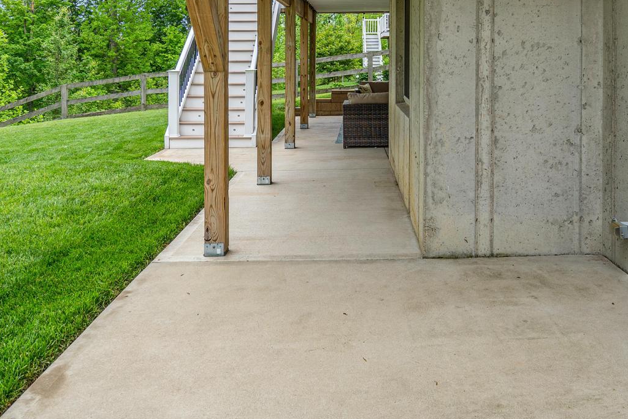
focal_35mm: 32
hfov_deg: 58.1
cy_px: 71
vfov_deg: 39.2
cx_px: 387
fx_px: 558
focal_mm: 16
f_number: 4
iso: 100
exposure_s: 1/320
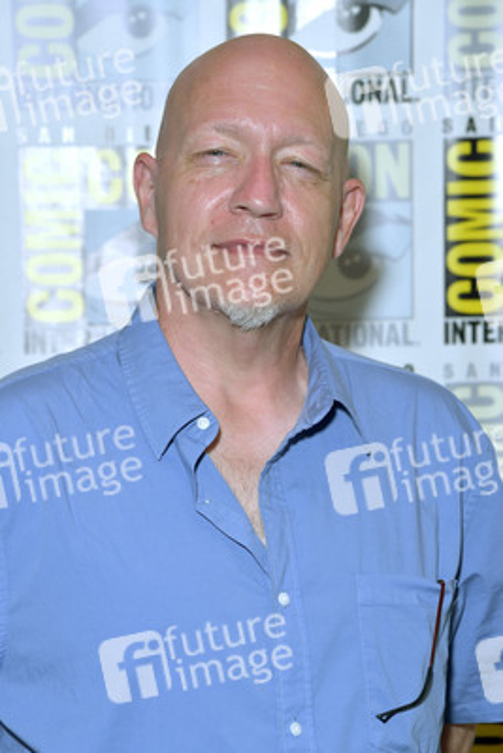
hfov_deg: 13.1
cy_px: 376
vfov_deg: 19.4
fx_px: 2199
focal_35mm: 105
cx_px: 252
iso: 800
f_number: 6.3
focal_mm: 105
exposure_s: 1/250
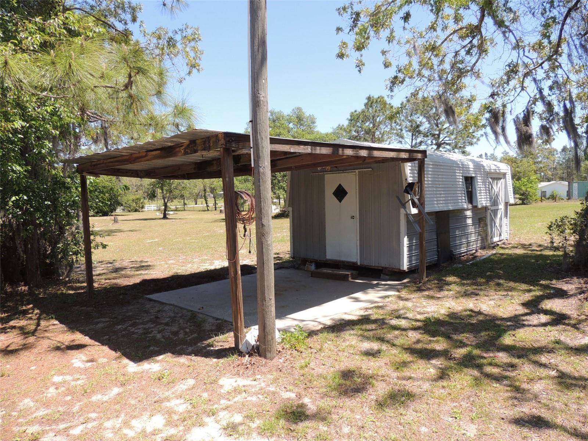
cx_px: 294
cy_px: 220
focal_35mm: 24
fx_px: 408
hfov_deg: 71.6
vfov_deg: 56.8
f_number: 3
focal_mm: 4.3
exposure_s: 1/640
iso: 100
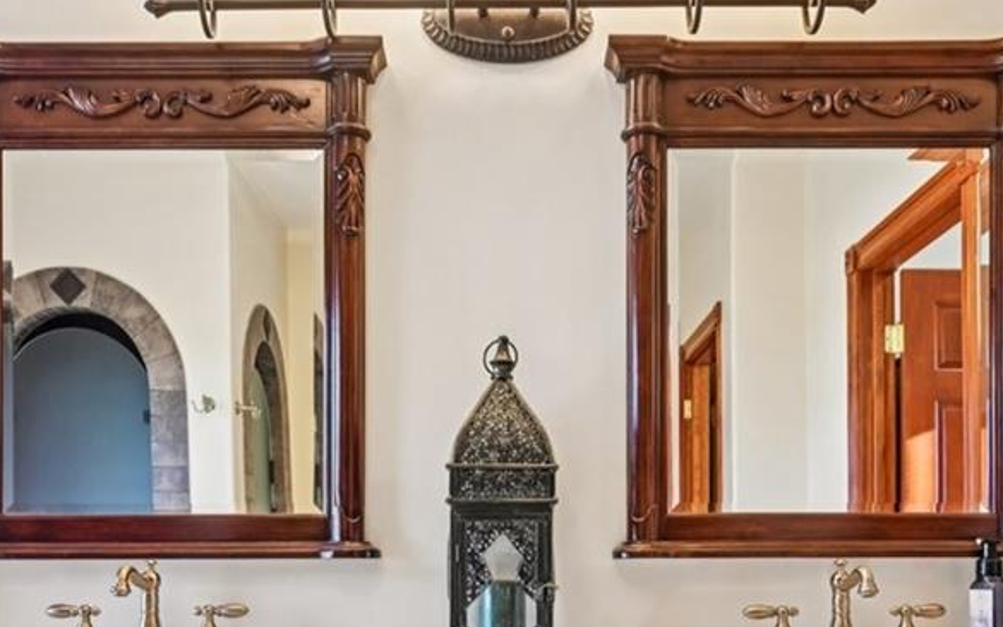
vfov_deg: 31.4
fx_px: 1066
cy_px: 550
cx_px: 489
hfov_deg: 50.4
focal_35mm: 39
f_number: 8
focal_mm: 14
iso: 320
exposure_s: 1/15
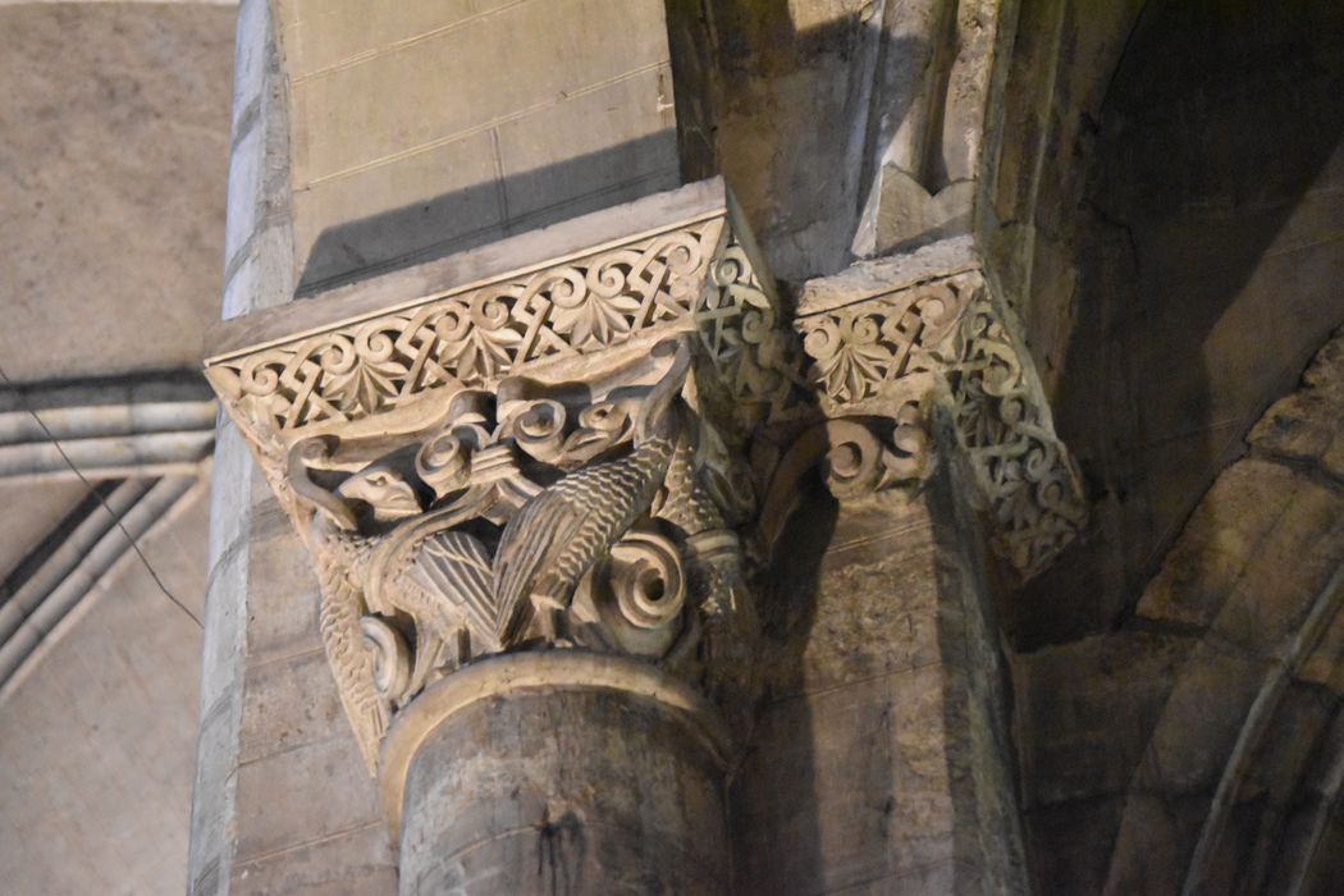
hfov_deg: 13.7
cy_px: 448
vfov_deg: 9.1
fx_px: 5600
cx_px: 672
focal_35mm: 150
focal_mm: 100
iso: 12800
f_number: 4.8
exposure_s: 1/50
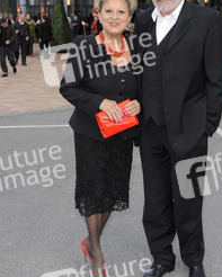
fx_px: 501
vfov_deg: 30.9
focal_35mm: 61
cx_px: 131
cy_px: 116
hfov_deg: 25.0
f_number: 9
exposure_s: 1/250
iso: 500
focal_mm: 40
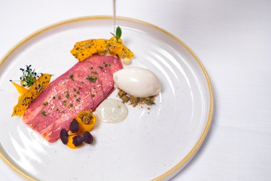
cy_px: 97
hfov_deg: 34.5
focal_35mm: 58
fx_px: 437
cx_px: 122
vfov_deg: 23.4
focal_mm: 33
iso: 800
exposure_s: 1/180
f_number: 2.5
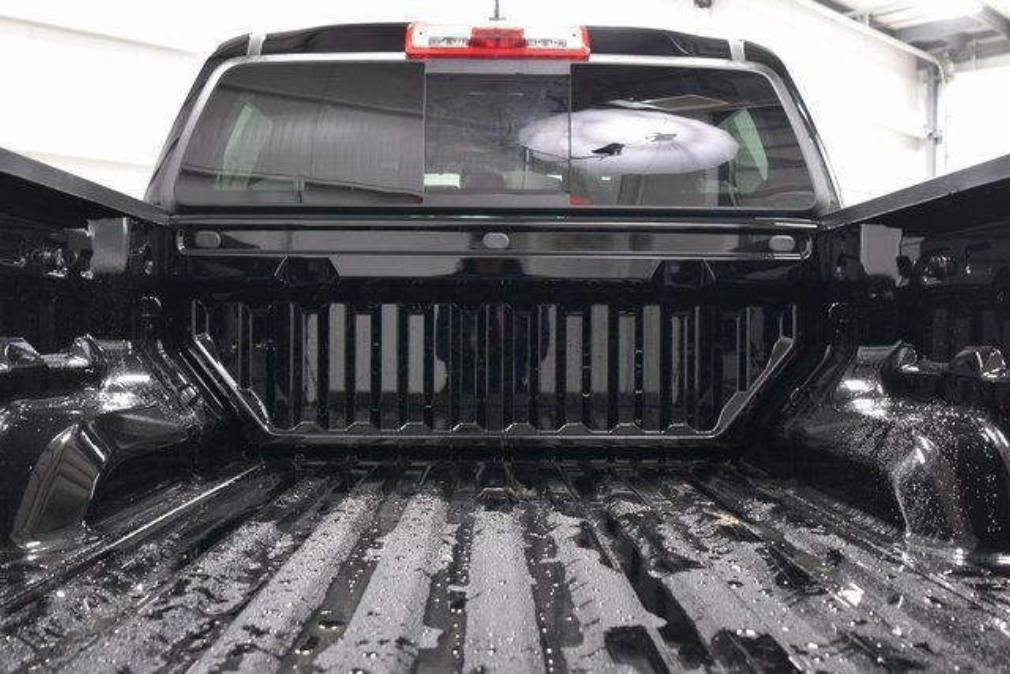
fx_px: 1010
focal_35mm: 36
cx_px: 505
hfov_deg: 53.1
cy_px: 337
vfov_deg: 36.9
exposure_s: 1/15
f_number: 5
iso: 1600
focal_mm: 24
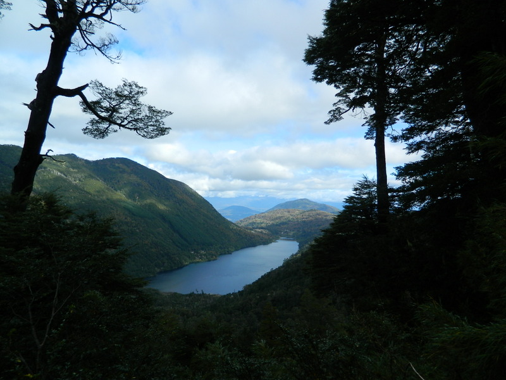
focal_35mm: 25
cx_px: 253
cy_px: 190
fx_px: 365
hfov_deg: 69.4
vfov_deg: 54.9
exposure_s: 1/640
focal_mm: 4.5
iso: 80
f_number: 3.1
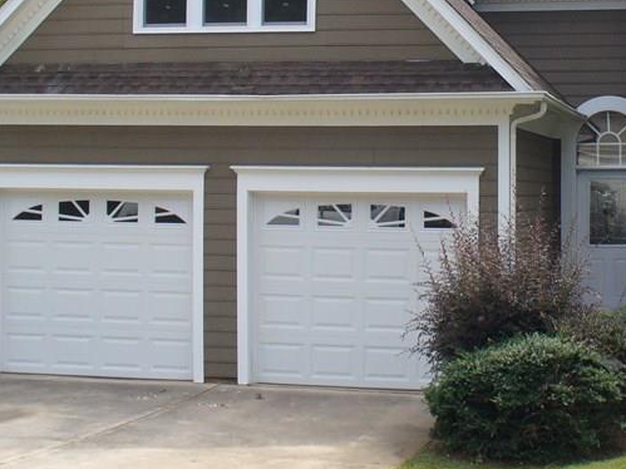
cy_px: 71
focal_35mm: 76
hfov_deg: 25.1
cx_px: 519
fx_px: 1374
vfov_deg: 19.1
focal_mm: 6.1
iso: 100
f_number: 5.6
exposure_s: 1/250
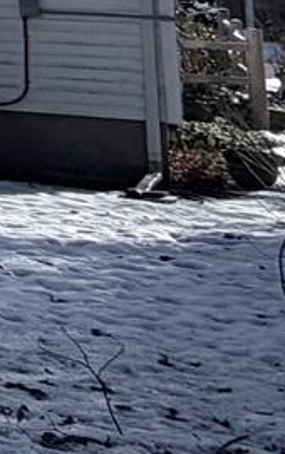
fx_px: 1388
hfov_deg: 6.4
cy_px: -176
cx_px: -1138
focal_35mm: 112
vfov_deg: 17.2
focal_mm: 2.22
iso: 20
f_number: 2.2
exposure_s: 1/1312
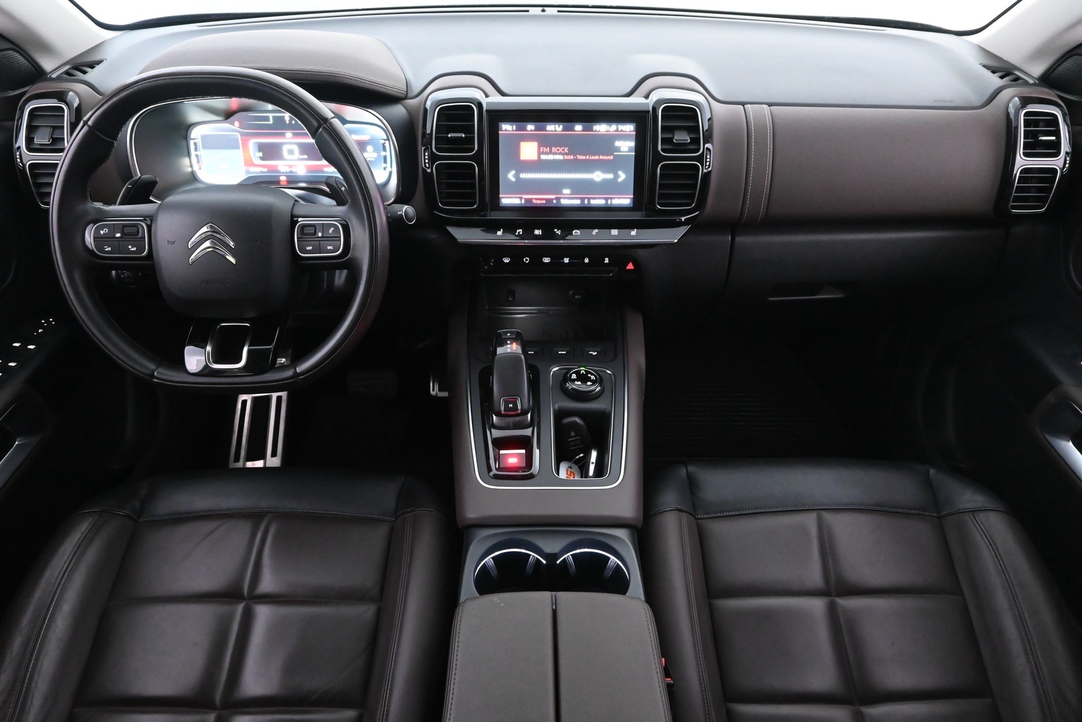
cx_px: 541
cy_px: 361
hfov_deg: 73.7
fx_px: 721
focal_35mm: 24
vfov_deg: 53.1
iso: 6400
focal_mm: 16
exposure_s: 1/20
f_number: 5.6
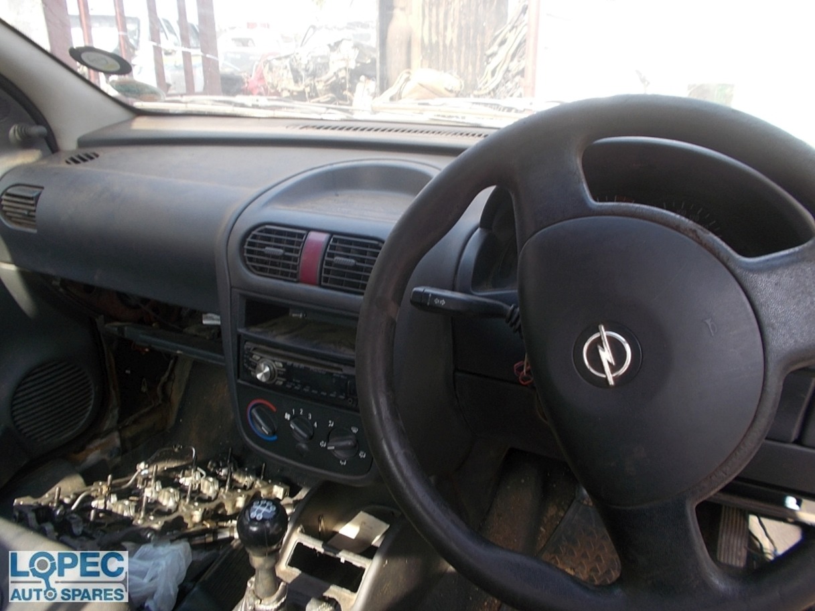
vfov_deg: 53.1
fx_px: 612
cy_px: 306
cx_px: 408
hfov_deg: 67.3
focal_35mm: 26
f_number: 3.2
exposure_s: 1/80
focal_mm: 4.6
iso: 80
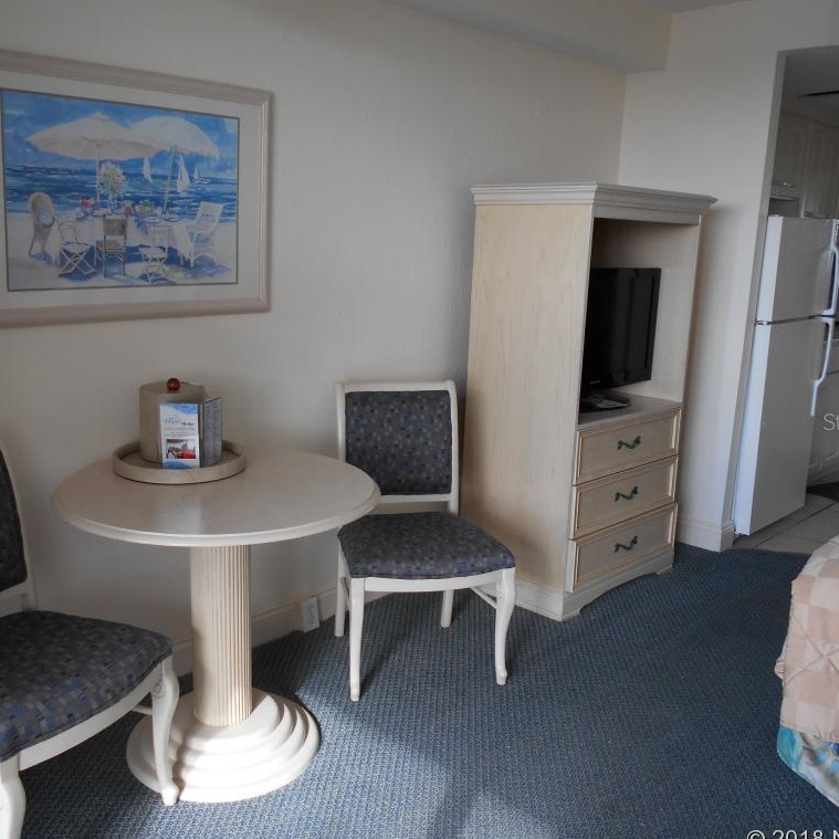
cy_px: 421
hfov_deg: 52.4
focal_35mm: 31
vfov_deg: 52.5
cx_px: 361
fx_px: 850
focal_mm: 4.6
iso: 80
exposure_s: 1/50
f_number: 3.2
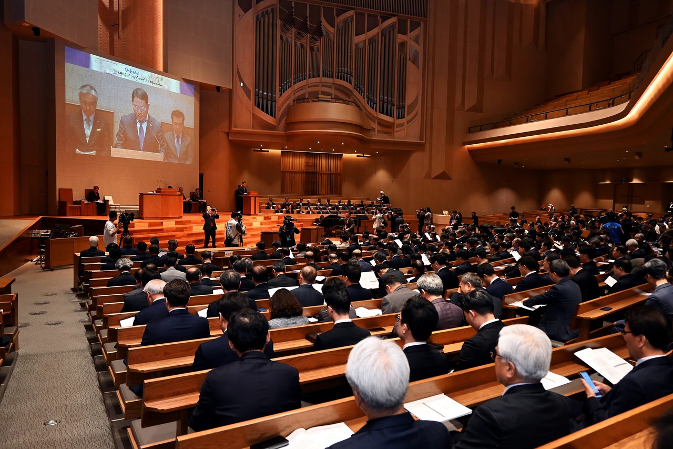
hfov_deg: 67.4
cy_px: 224
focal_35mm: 27
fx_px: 505
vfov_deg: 47.9
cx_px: 336
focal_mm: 18
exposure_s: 1/60
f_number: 4
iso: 1000
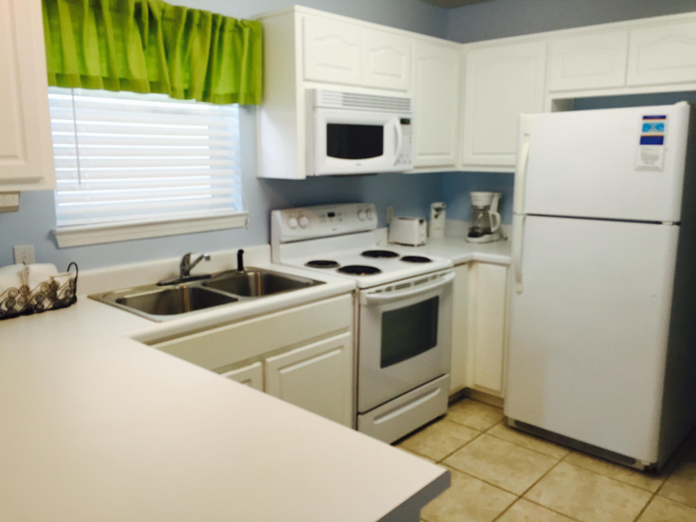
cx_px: 348
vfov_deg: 48.2
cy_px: 261
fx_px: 583
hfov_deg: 61.7
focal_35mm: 29
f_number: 2.2
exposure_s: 1/30
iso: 64
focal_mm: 4.15
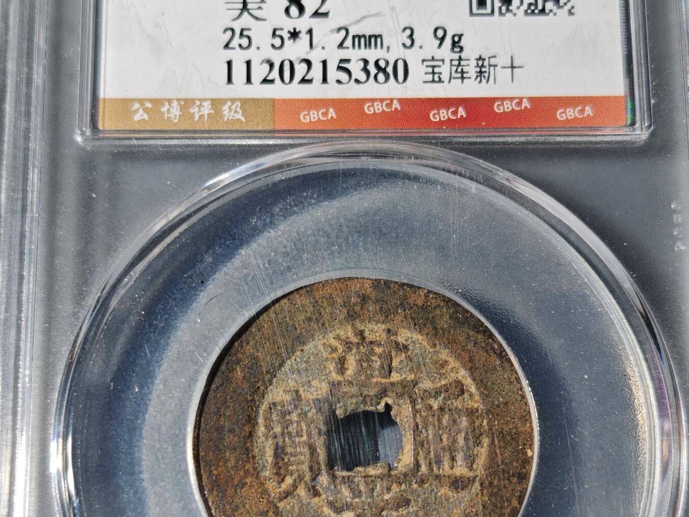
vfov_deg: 20.7
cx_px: 344
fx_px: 1413
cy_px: 309
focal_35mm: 71
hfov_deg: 27.4
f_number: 1.63
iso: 50
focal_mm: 5.85
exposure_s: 1/122
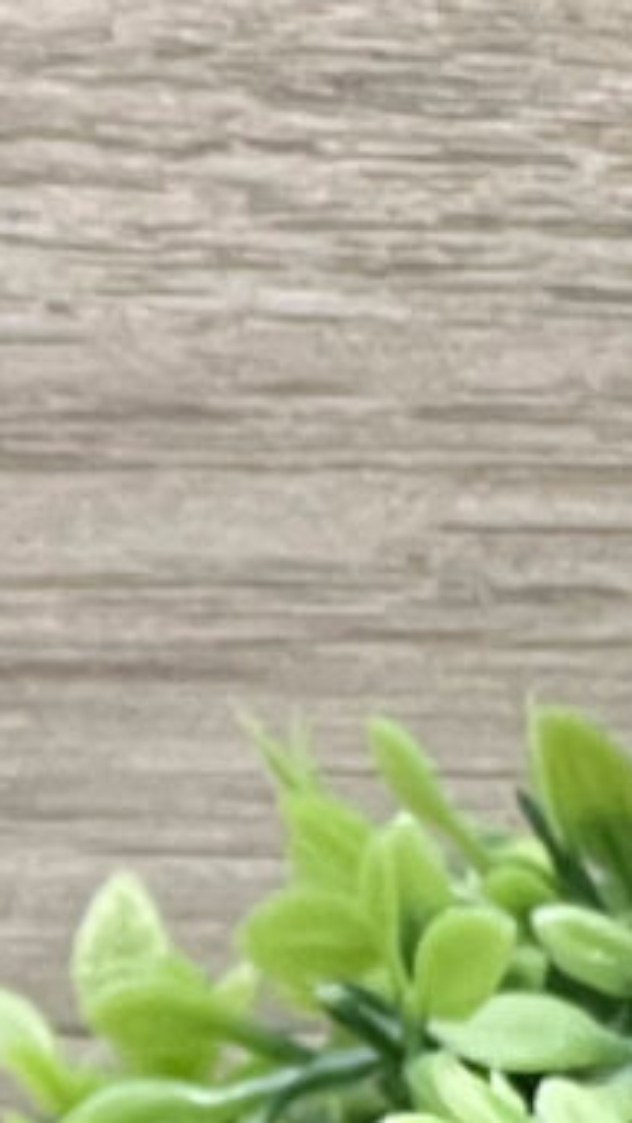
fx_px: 18755
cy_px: 2918
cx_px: -2354
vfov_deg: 3.4
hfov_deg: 1.9
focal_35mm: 630
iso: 100
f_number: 2.8
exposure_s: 1/100
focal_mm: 9
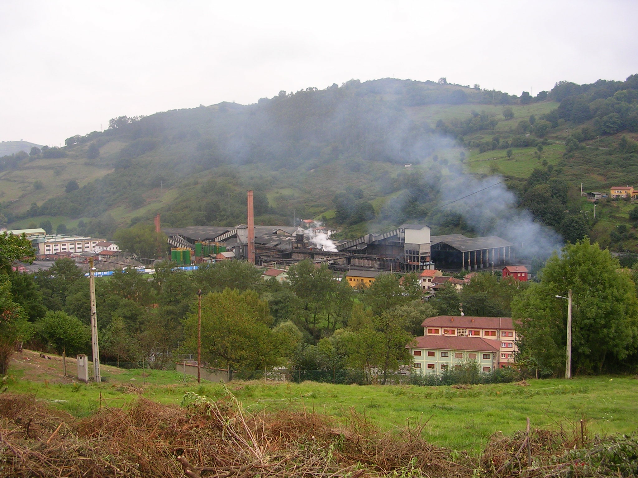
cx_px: 319
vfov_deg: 37.7
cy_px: 239
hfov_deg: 49.0
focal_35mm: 38
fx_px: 700
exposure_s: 1/200
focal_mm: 5.8
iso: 50
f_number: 2.8
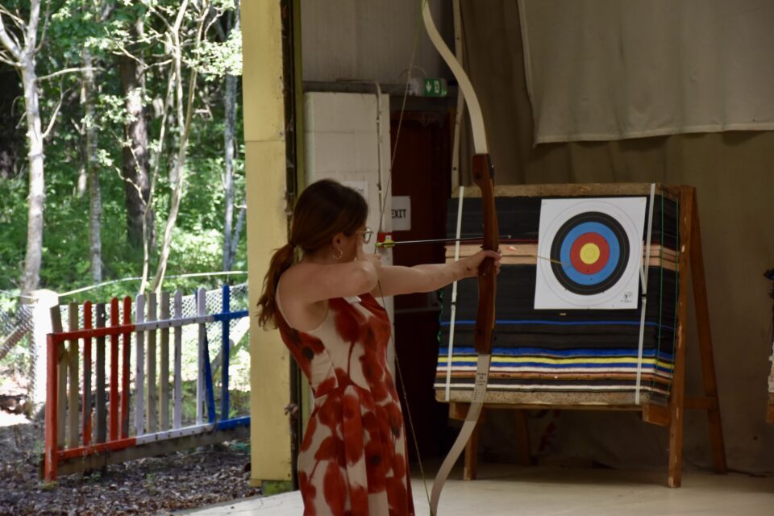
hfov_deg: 15.2
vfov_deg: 10.2
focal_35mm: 135
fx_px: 2902
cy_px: 258
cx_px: 387
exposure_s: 1/60
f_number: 5.3
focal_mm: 90
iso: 500
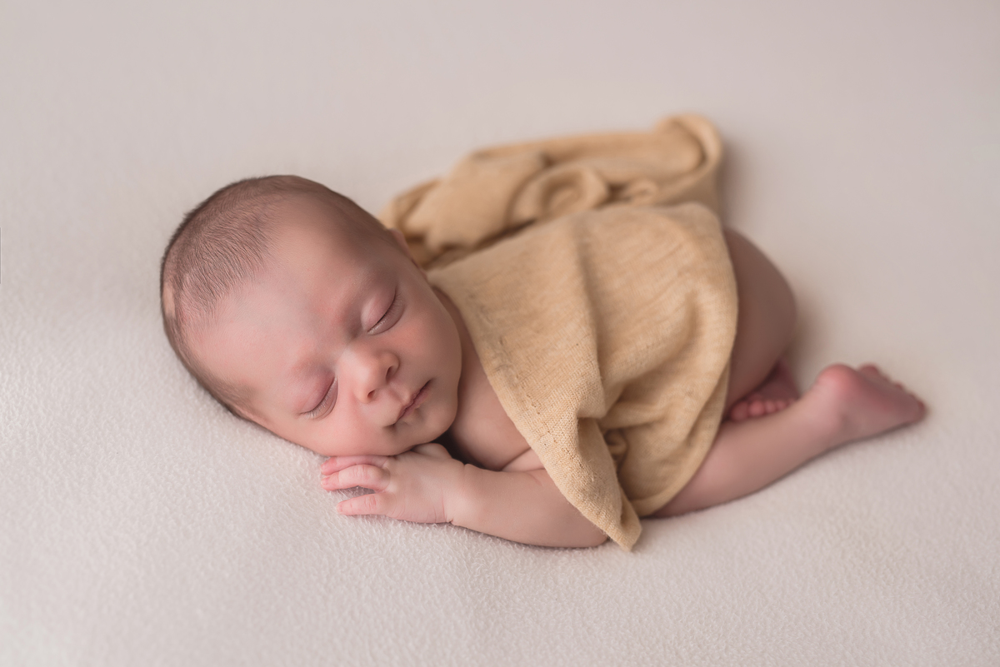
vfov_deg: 27.0
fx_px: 1389
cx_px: 500
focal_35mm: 50
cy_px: 334
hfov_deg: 39.6
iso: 160
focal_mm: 50
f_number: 2.8
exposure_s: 1/160
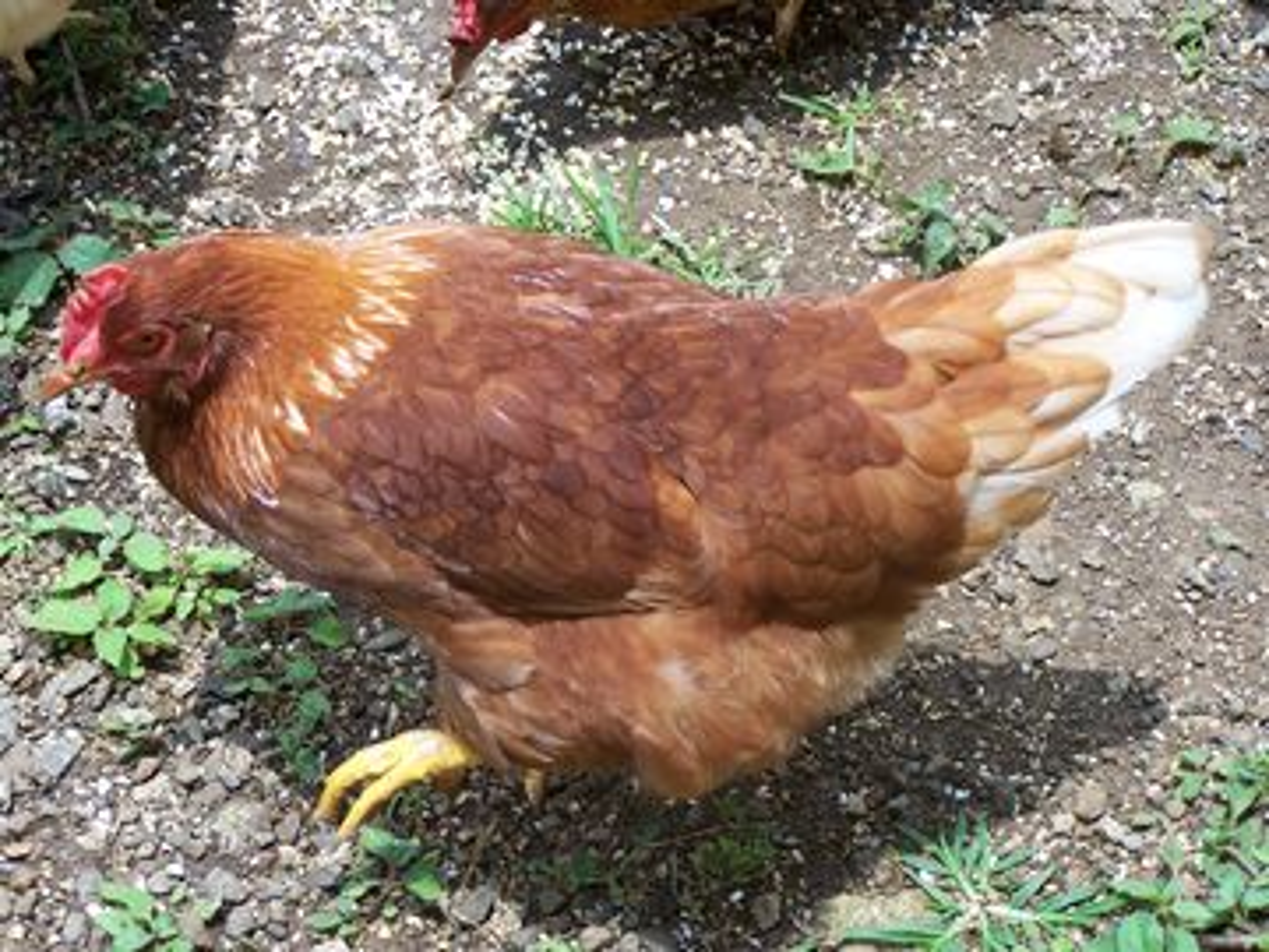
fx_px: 3849
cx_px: 634
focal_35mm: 105
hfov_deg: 18.7
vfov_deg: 14.1
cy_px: 476
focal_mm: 17.5
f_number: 3.2
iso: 80
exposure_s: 1/500
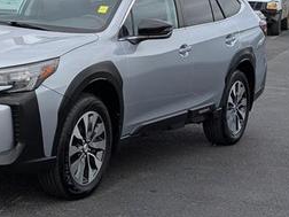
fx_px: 818
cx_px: 42
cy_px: 69
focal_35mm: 98
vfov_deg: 15.1
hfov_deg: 19.7
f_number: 1.68
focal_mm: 6.9
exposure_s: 1/357
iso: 19
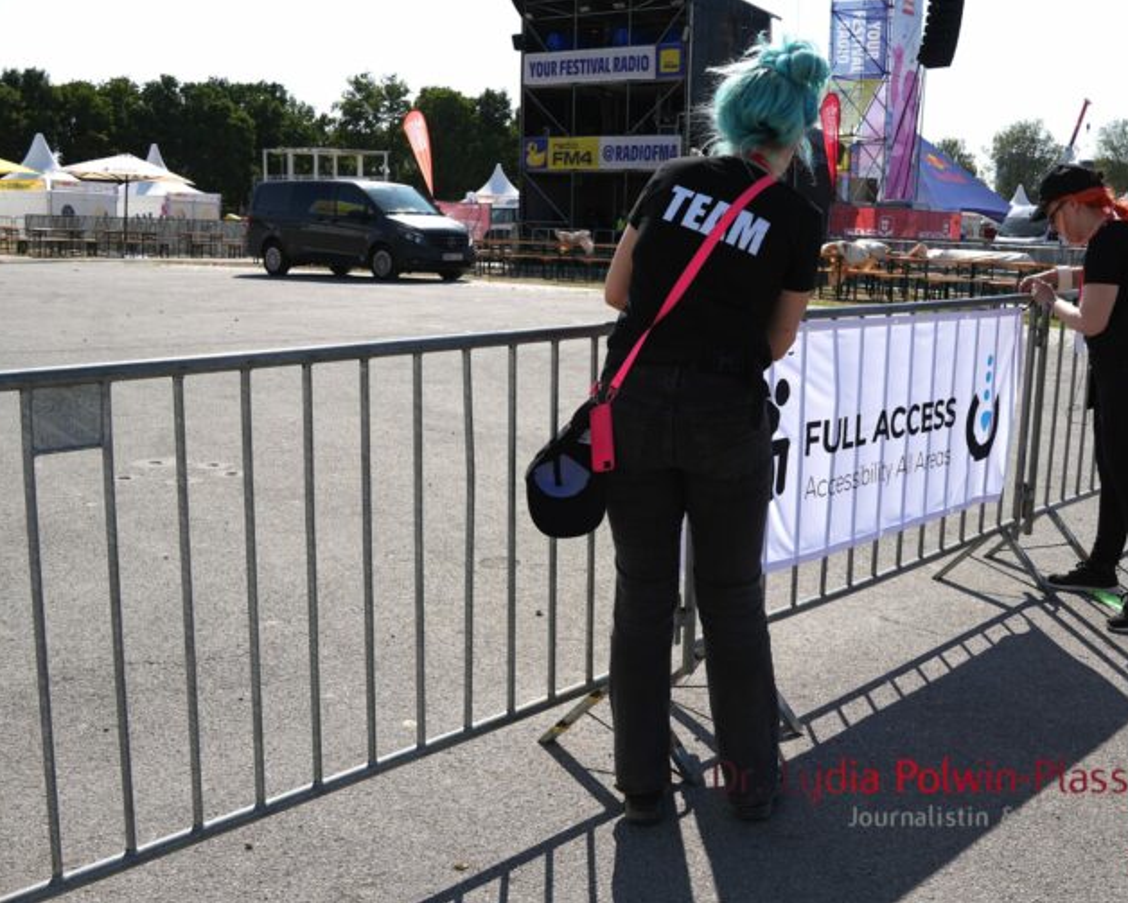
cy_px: 445
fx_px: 1322
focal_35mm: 40
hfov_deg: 46.1
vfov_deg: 37.7
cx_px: 627
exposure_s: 1/320
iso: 100
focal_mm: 23
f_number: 8
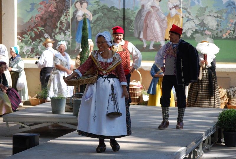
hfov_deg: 13.9
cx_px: 118
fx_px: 966
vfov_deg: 9.4
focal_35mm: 147
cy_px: 80
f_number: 5.6
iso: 200
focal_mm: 98
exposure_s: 1/500
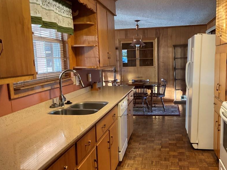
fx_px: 249
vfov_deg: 37.6
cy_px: 100
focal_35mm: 38
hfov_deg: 48.7
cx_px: 134
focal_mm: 3
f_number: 1.8
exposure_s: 1/60
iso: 250
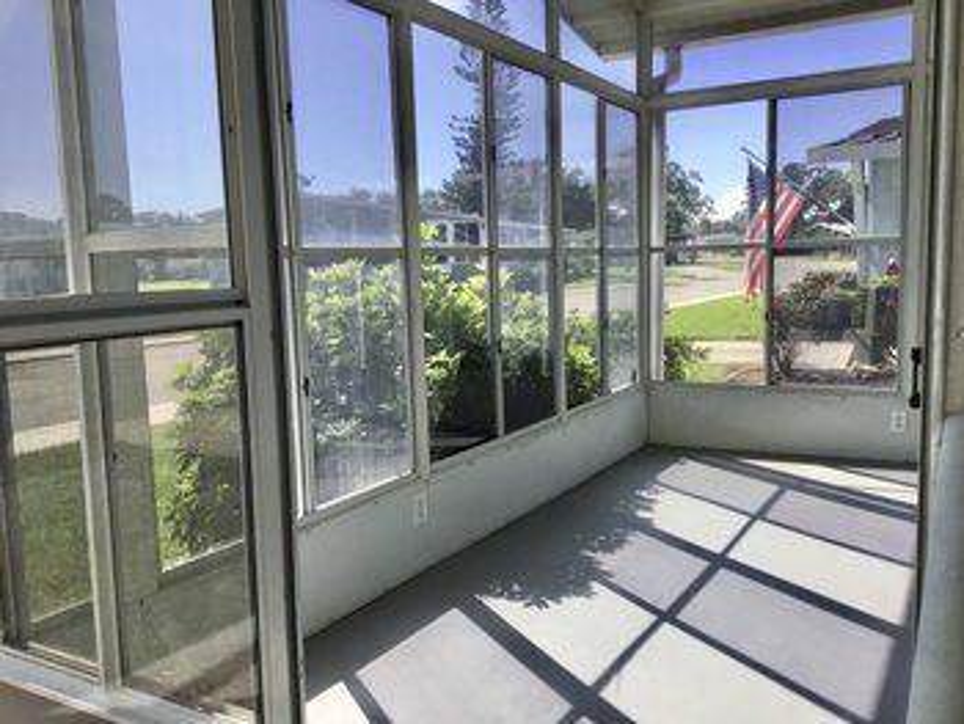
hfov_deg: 58.3
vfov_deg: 45.5
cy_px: 362
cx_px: 482
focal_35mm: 31
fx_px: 864
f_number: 2.4
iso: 25
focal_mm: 3.3
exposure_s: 1/604
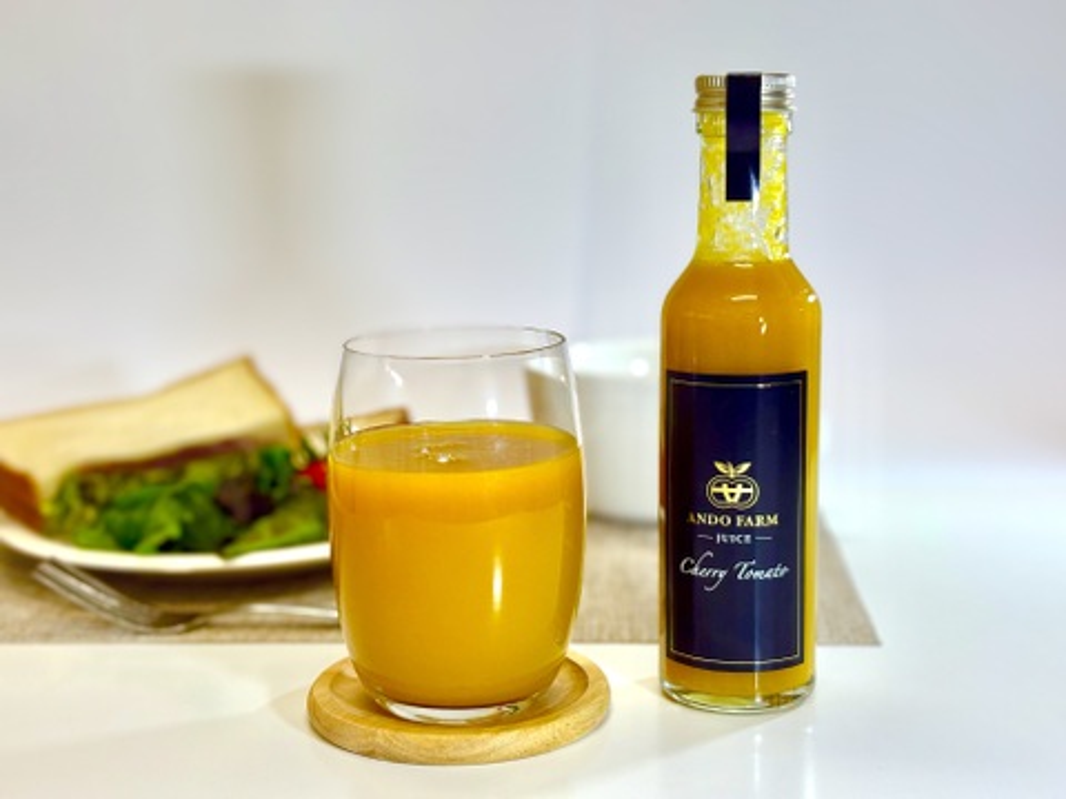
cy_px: 400
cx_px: 533
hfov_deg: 36.8
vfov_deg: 28.0
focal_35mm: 52
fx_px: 1601
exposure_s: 1/241
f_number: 1.6
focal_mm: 5.96
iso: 64
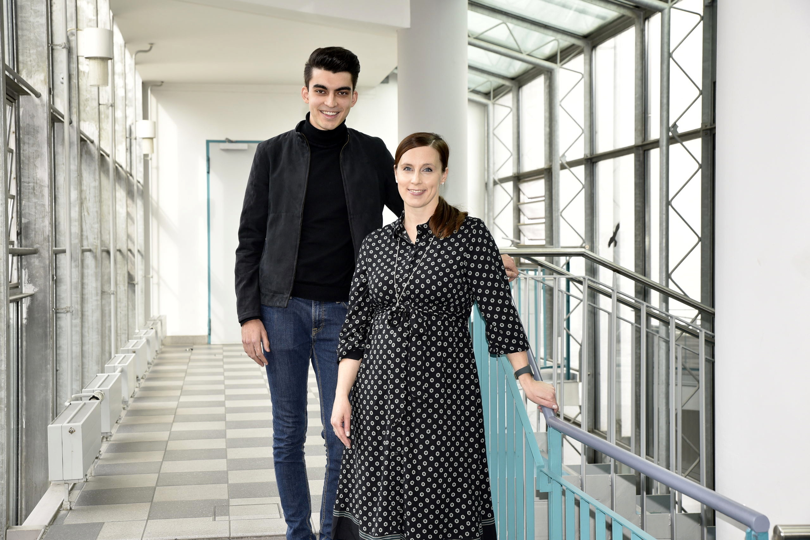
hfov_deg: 38.2
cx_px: 405
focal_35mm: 52
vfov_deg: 26.0
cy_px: 270
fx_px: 1170
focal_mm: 52
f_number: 5.6
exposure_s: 1/125
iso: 640
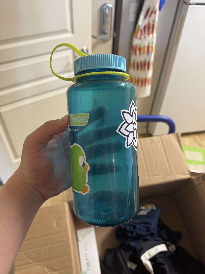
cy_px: 137
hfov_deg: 56.8
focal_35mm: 24
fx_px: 190
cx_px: 102
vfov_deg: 71.6
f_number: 1.78
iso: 200
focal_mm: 6.76
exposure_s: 1/60
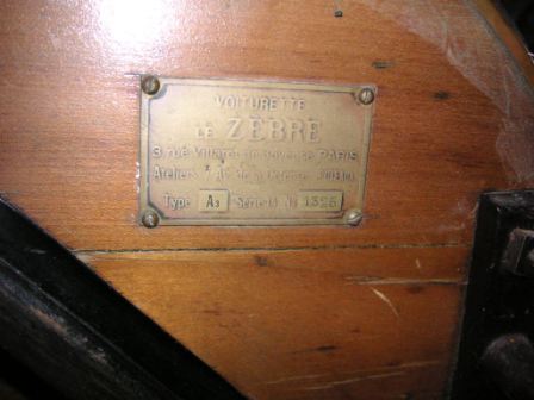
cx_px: 267
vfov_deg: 38.7
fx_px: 571
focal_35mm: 37
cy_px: 200
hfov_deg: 50.1
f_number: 6.7
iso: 160
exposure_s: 1/45
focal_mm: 6.1
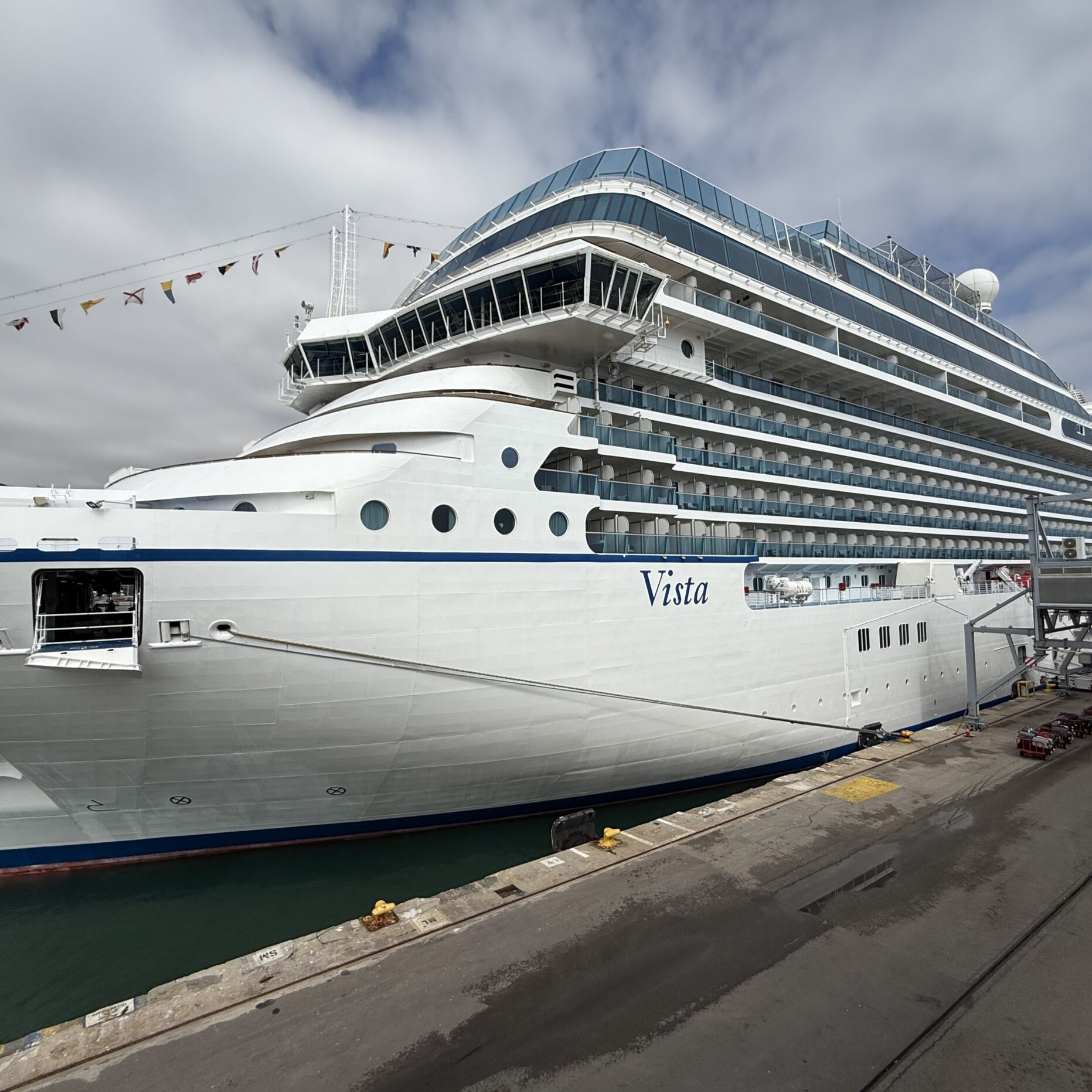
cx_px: 530
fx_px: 607
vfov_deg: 84.0
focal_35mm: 17
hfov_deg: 83.9
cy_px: 546
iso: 50
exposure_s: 1/6173
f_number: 2.2
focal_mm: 2.22
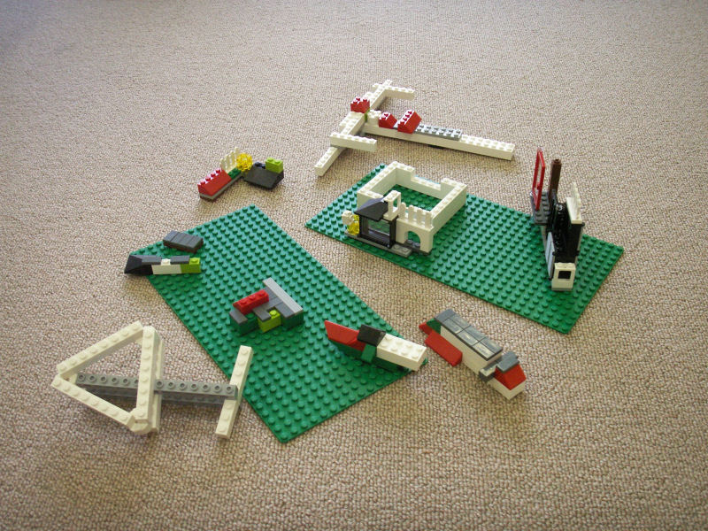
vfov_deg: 38.7
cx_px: 354
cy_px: 266
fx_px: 757
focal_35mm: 37
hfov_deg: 50.1
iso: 160
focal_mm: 7.7
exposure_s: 1/30
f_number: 3.5
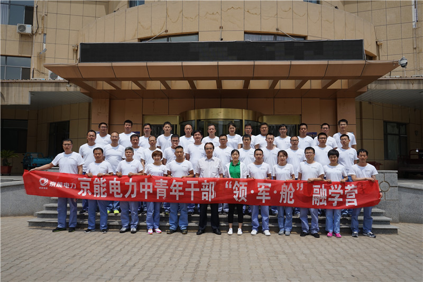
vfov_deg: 46.4
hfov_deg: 65.5
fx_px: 329
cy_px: 141
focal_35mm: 28
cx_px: 212
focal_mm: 28
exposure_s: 1/400
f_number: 9
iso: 100
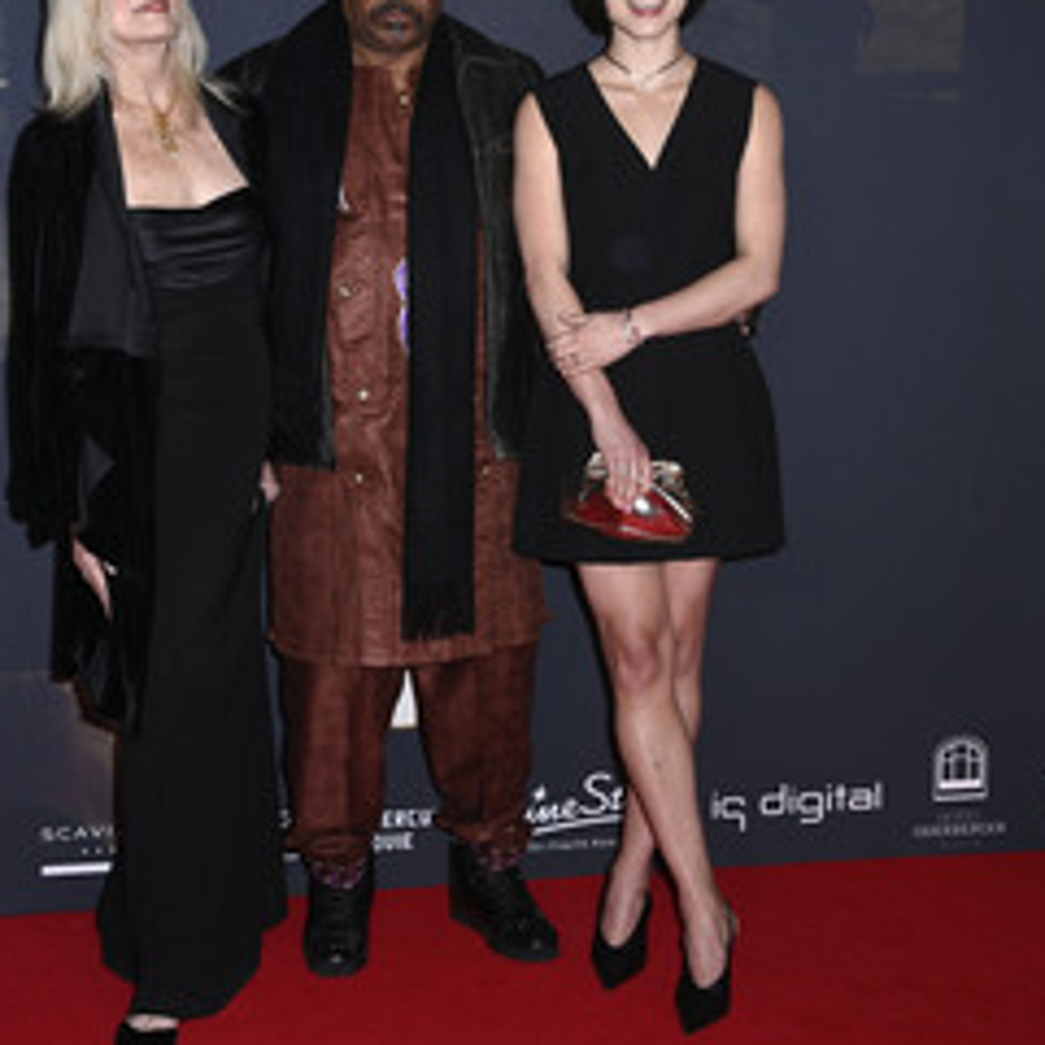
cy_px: 422
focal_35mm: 67
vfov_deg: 25.7
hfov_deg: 25.6
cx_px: 372
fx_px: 2288
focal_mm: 42
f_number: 5.6
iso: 640
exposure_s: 1/200
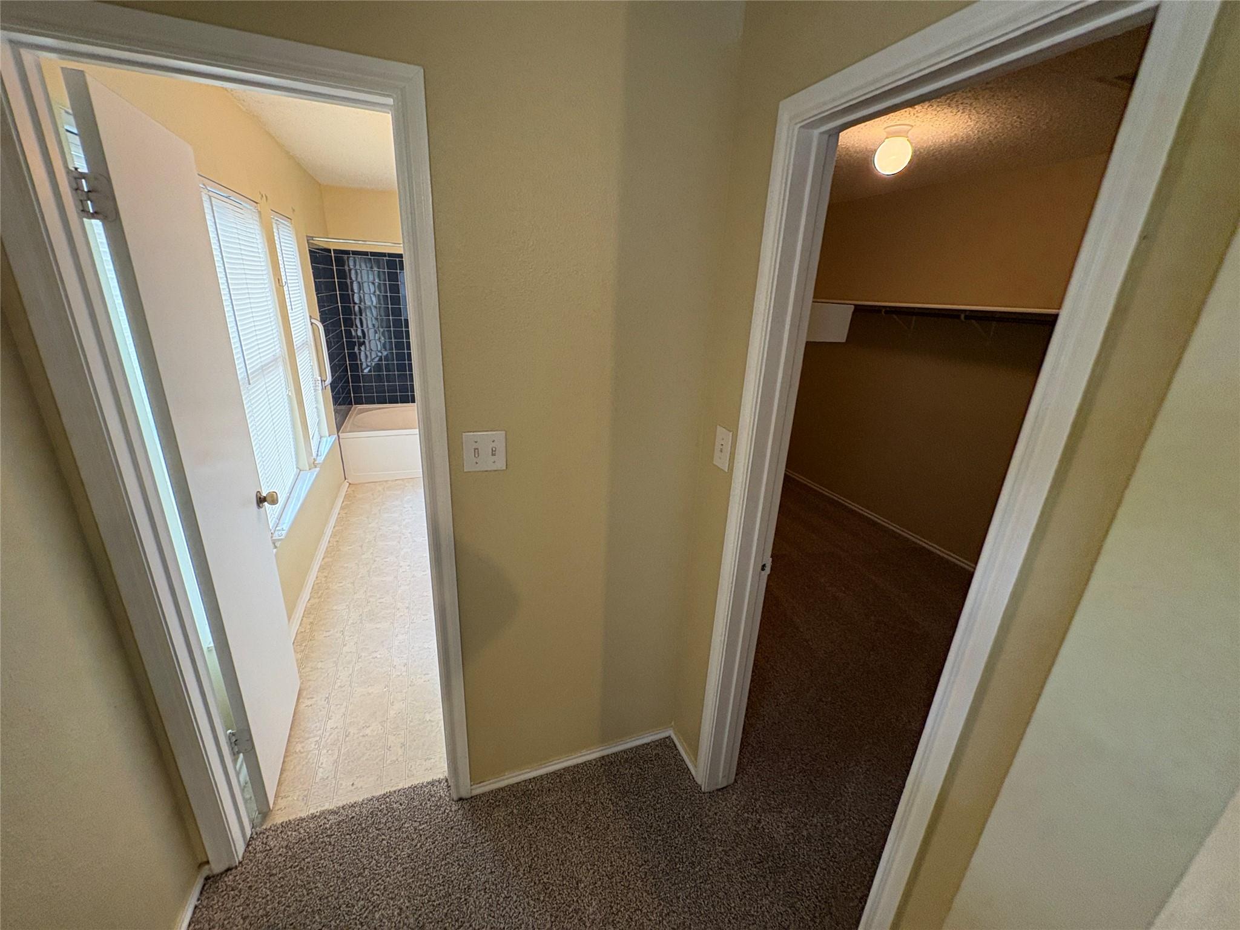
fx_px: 502
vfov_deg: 85.7
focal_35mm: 14
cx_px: 620
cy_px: 465
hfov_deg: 102.1
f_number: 2.2
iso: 250
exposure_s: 1/60
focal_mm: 2.22
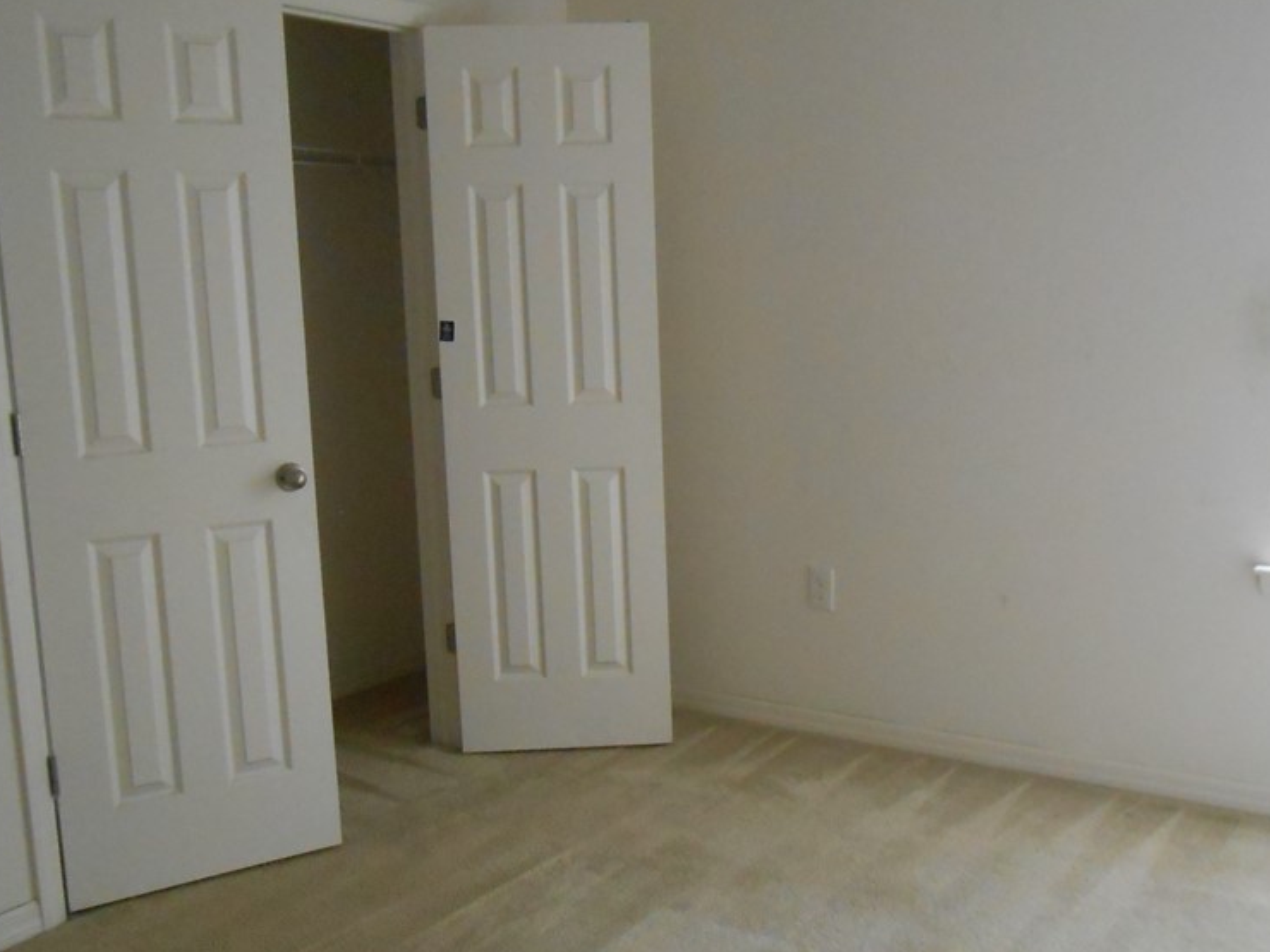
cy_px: 472
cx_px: 717
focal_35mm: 36
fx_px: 1321
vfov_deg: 39.7
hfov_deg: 51.2
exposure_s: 1/125
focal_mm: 4.6
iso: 640
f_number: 3.5
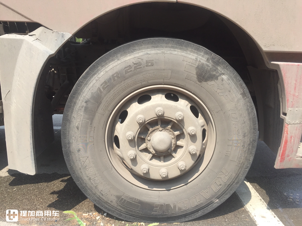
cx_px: 151
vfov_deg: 48.2
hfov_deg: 61.7
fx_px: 253
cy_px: 113
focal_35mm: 29
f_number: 2.2
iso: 32
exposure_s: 1/746
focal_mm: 4.15
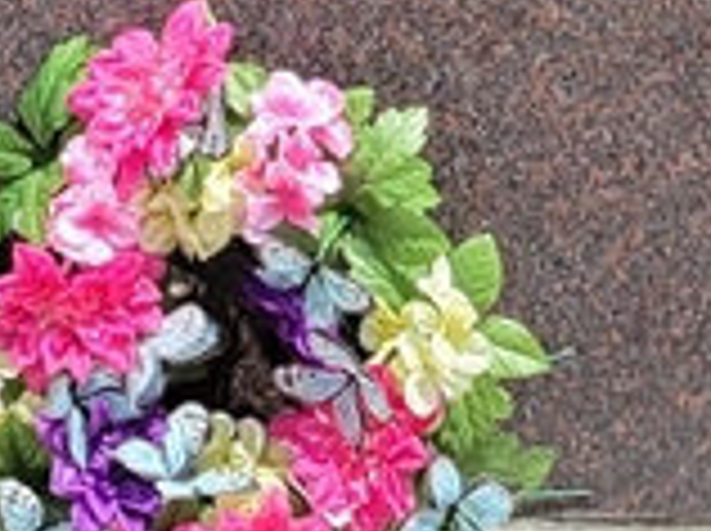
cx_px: -45
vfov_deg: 7.9
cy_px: -900
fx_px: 3466
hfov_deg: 11.6
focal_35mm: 169
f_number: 1.8
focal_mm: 5.4
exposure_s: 1/1962
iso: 40
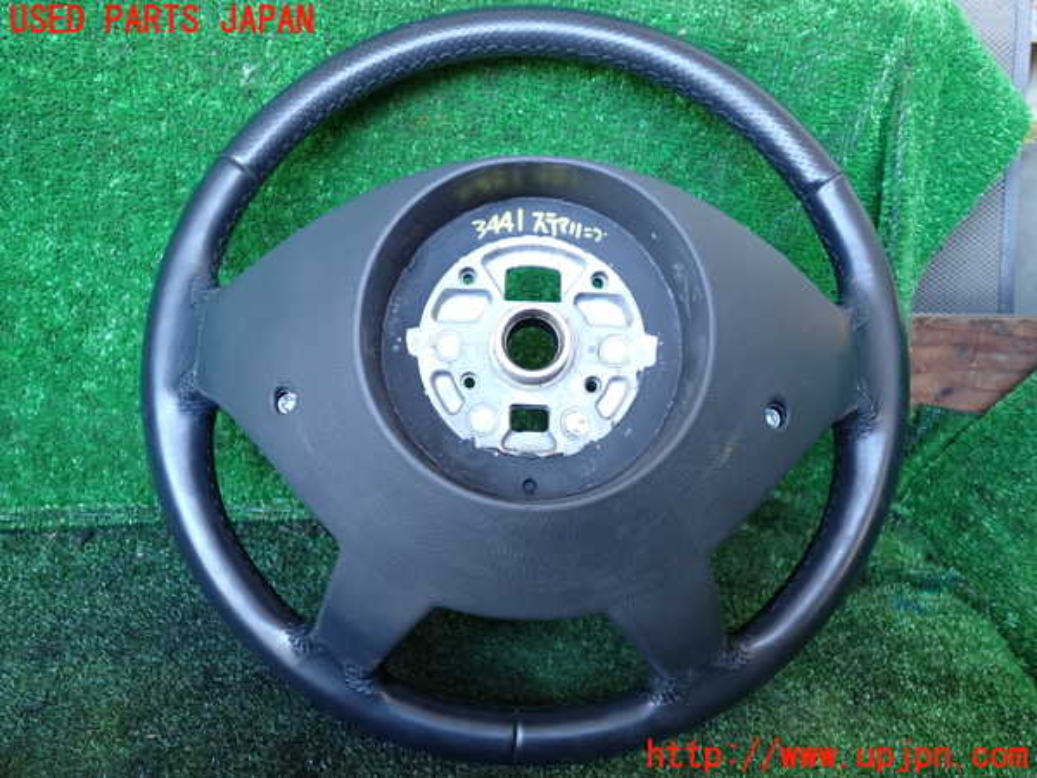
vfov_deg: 46.8
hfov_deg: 60.0
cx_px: 518
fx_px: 899
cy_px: 389
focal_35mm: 30
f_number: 2.3
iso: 250
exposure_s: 1/30
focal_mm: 5.4
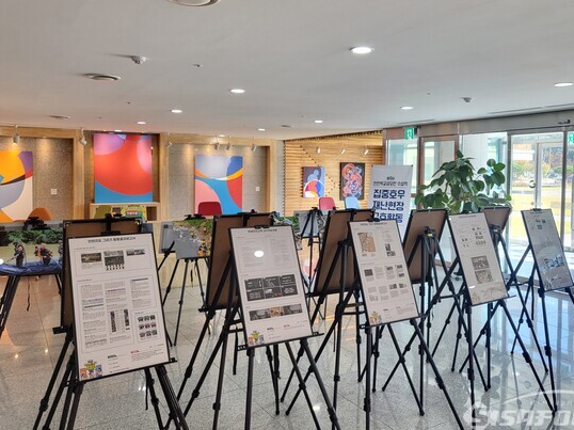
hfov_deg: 61.5
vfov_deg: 48.2
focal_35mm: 29
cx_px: 319
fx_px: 481
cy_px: 208
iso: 100
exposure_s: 1/120
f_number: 1.8
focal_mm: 4.25
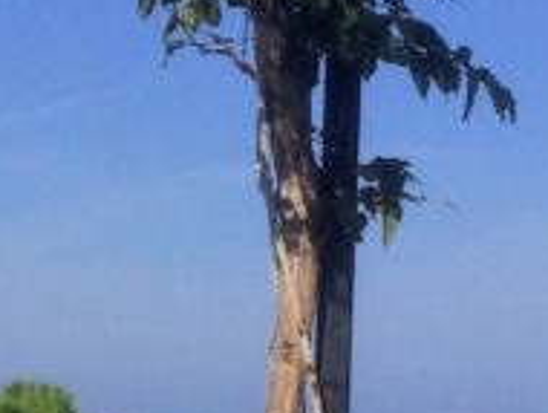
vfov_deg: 8.9
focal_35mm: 156
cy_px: 892
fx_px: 2473
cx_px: 35
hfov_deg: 12.5
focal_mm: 4.15
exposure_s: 1/4115
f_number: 2.2
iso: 32
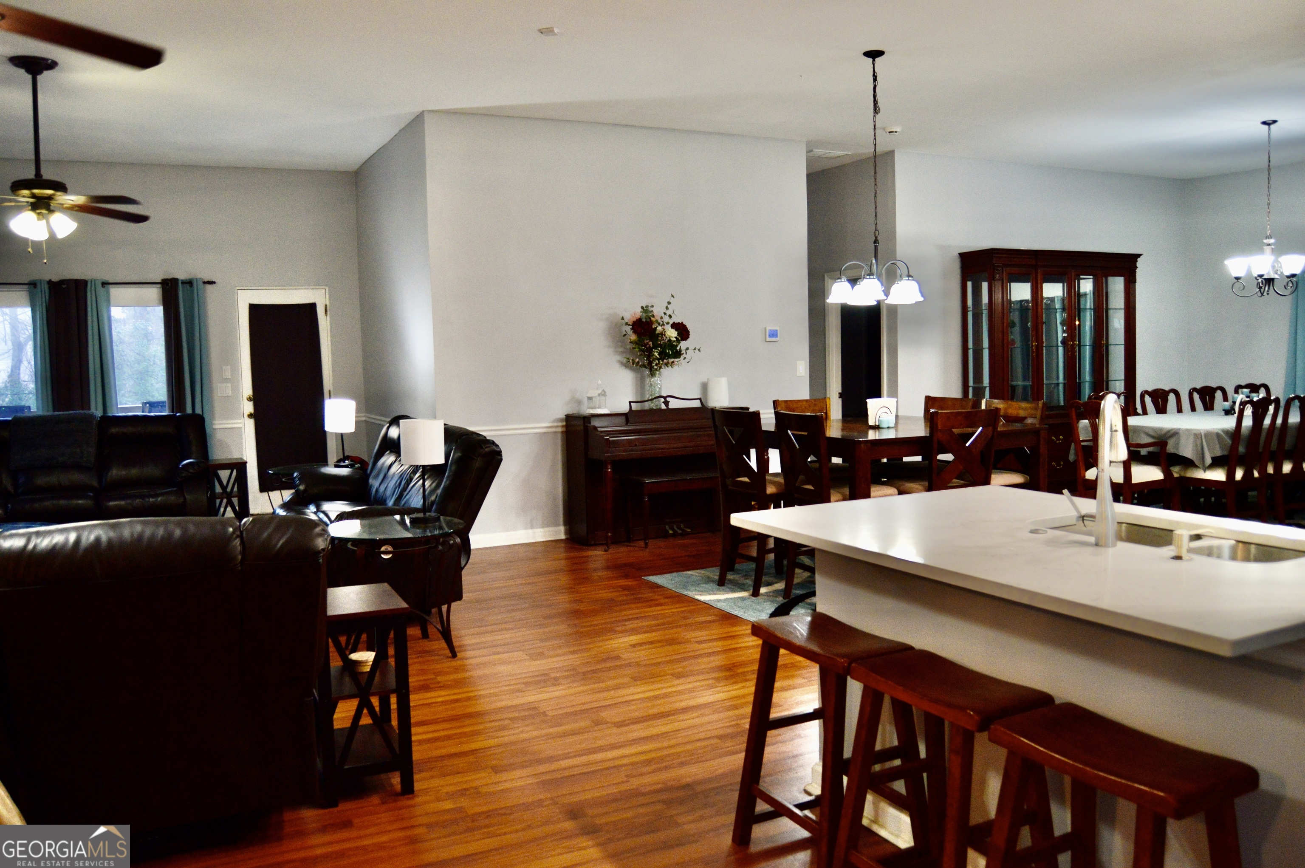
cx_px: 652
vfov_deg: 47.9
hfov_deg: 67.4
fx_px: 978
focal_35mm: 27
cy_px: 434
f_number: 4
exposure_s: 1/60
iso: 800
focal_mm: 18
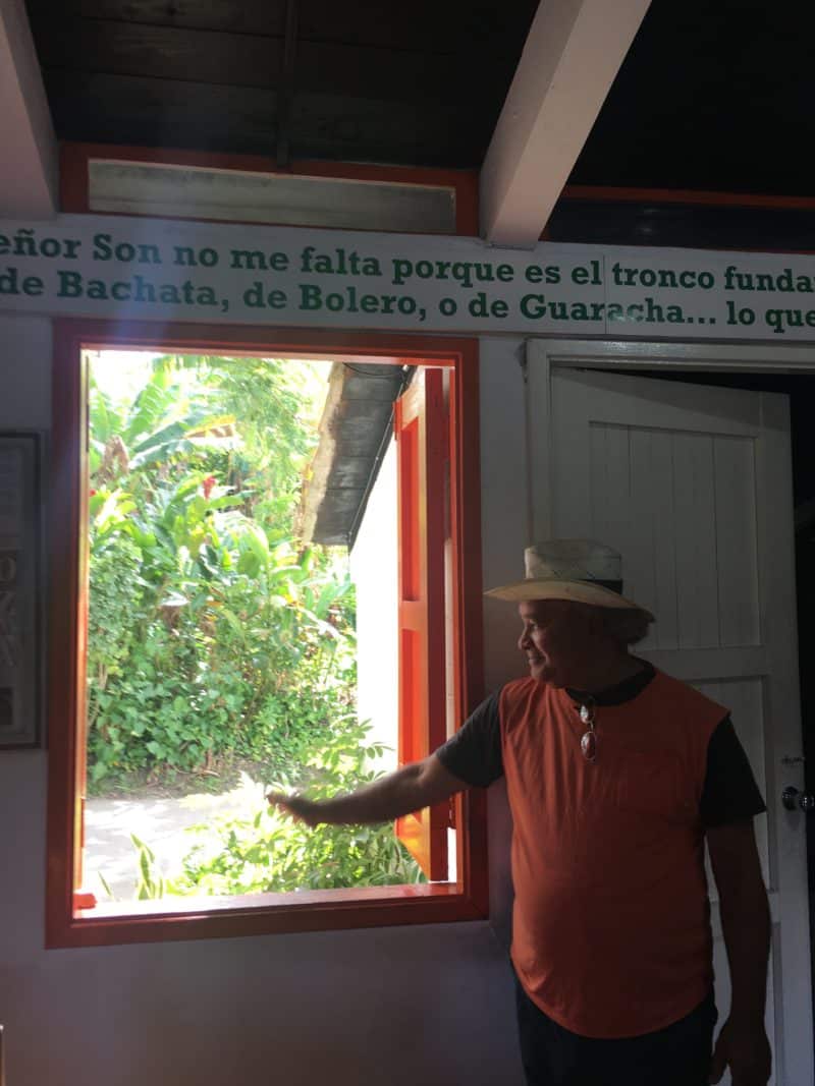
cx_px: 408
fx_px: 911
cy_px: 543
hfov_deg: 48.2
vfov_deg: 61.7
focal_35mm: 29
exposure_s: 1/60
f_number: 2.2
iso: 25
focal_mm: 4.15
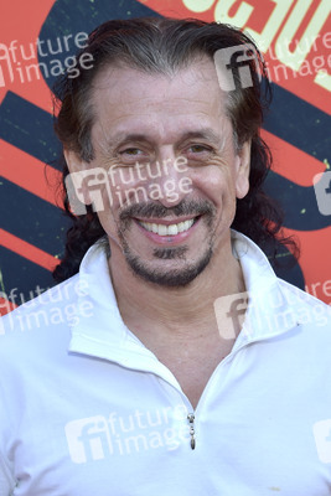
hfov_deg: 15.9
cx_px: 166
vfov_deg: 23.6
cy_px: 248
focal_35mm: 86
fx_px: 1185
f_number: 6.3
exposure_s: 1/200
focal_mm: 86
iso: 250
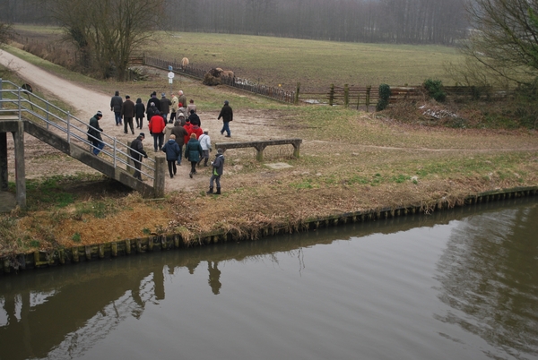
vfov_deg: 28.2
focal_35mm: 48
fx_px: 718
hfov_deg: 41.1
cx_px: 269
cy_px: 180
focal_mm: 32
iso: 200
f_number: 5
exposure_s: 1/30
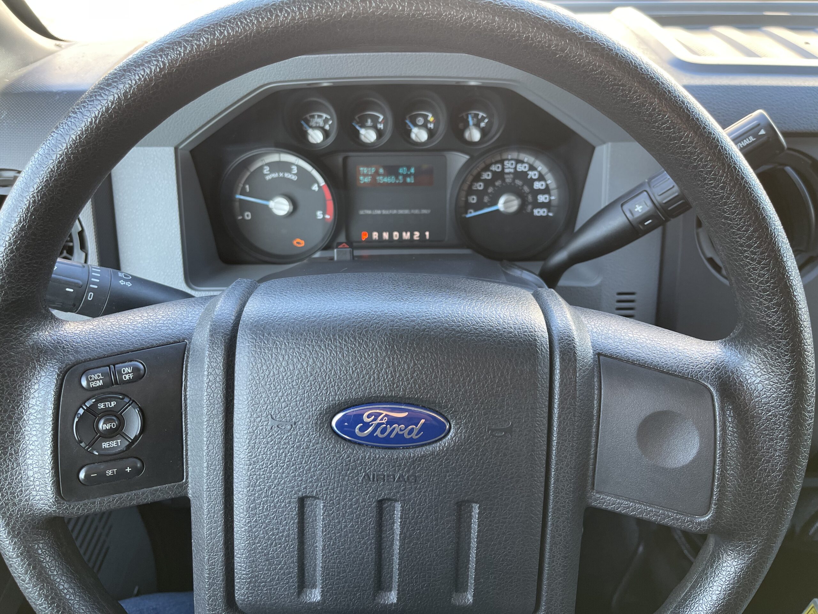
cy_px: 307
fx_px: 614
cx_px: 409
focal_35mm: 26
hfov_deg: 67.3
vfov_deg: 53.1
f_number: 1.6
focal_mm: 5.1
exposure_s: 1/121
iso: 125
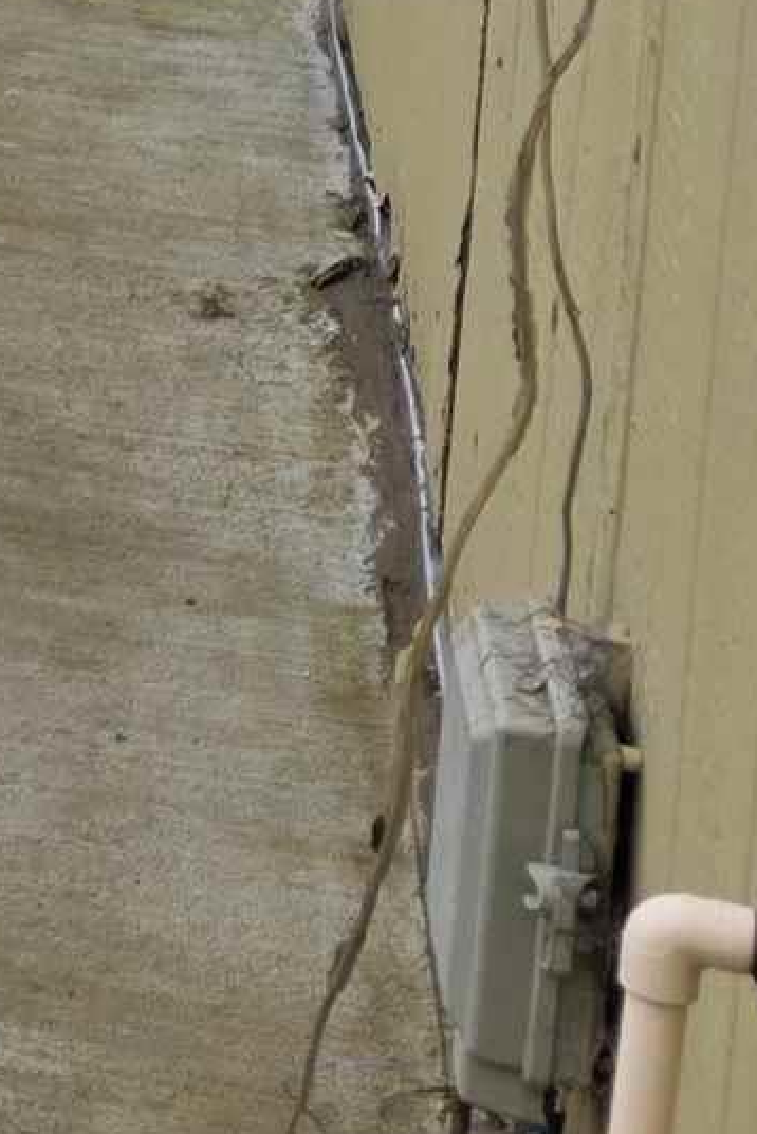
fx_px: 4315
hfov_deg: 7.2
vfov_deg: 14.0
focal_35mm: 137
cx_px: -2330
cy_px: -569
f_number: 1.7
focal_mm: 6.3
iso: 80
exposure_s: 1/1650
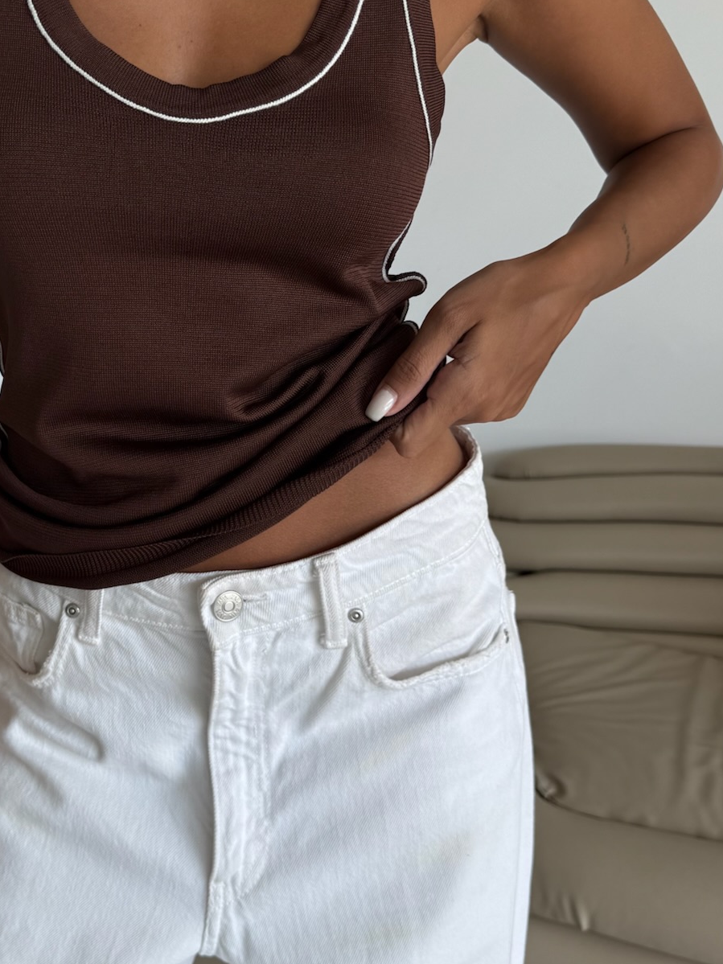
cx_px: 188
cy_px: 481
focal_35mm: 41
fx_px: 1142
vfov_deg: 45.8
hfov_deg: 34.5
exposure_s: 1/481
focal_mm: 6.76
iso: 80
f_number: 1.78
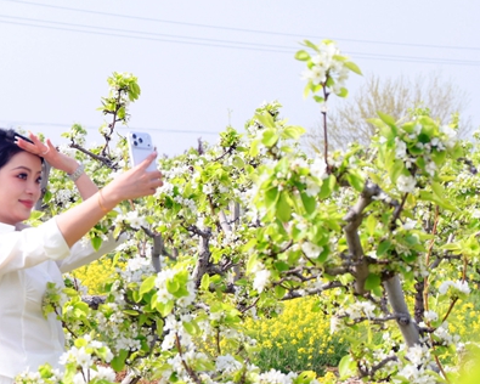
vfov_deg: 11.2
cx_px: 171
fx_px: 1960
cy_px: 238
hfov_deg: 13.9
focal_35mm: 138
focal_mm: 67
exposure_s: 1/640
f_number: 6
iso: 250
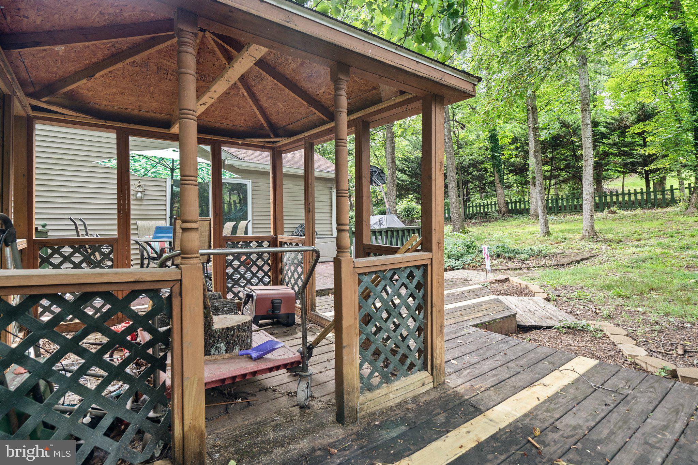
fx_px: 310
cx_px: 349
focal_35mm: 16
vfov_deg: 73.7
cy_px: 232
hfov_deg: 96.7
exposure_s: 1/50
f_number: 8
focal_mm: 16
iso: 640
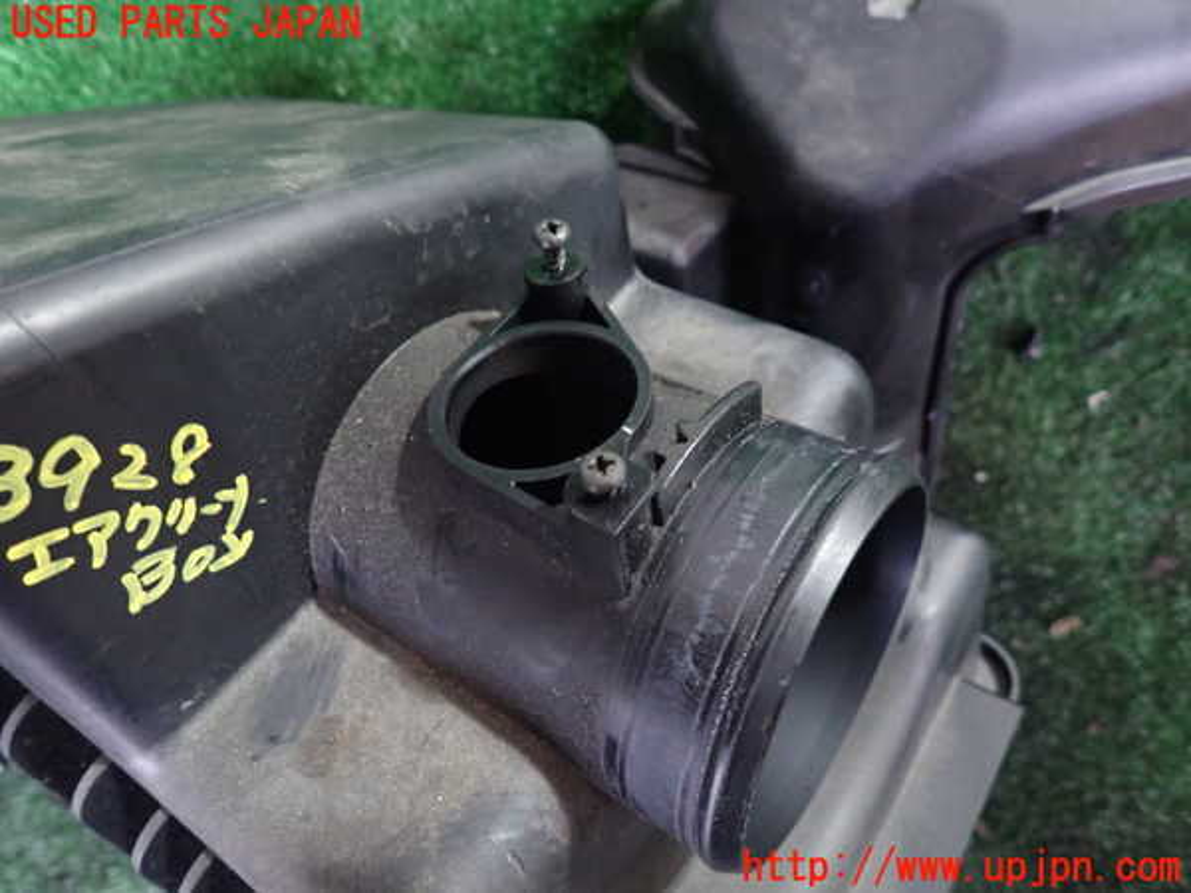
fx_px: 860
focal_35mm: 25
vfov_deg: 54.9
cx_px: 596
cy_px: 446
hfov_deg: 69.4
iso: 800
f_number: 2
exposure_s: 1/15
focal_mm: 4.5
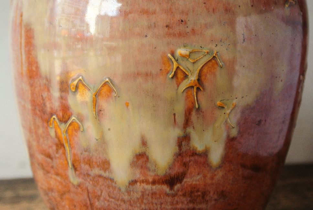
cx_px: 156
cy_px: 105
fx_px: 444
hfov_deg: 38.8
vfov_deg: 26.6
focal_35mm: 51
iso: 400
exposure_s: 1/40
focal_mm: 18.9
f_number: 4.8
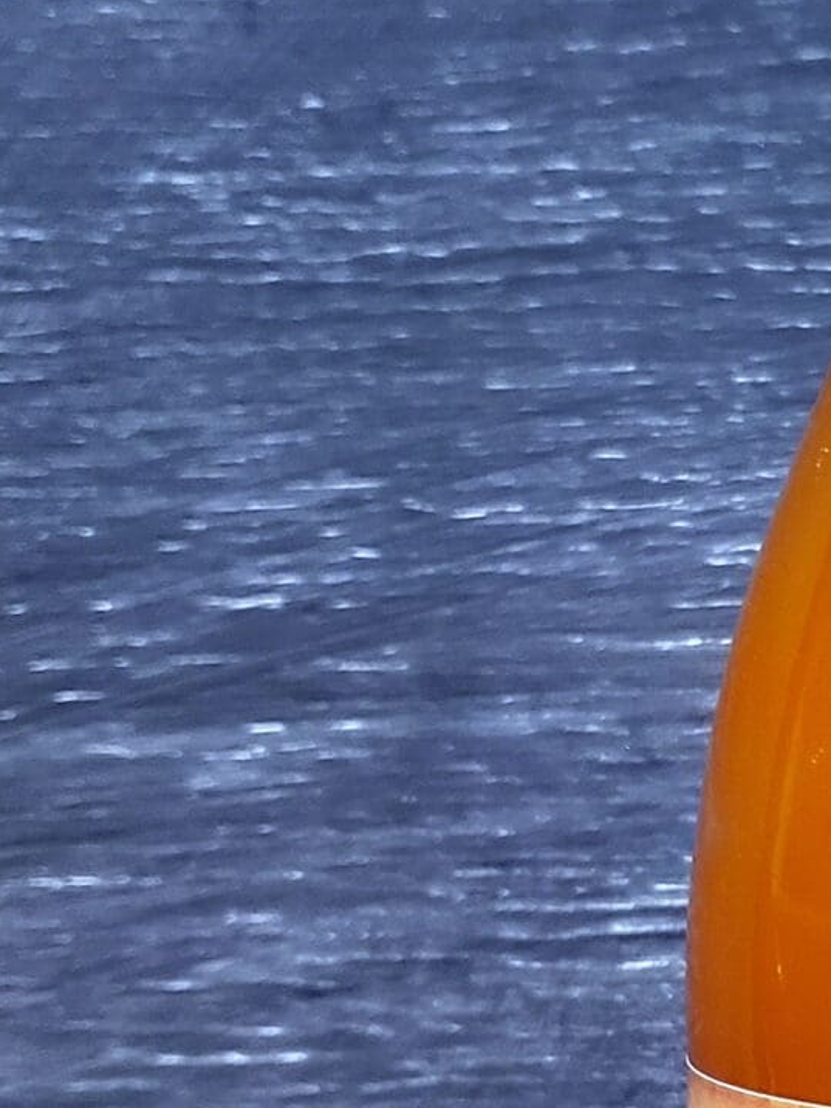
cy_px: 984
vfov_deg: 20.7
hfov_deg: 15.1
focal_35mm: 93
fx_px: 2977
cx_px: 1100
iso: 250
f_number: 1.5
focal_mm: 4.3
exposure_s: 1/17
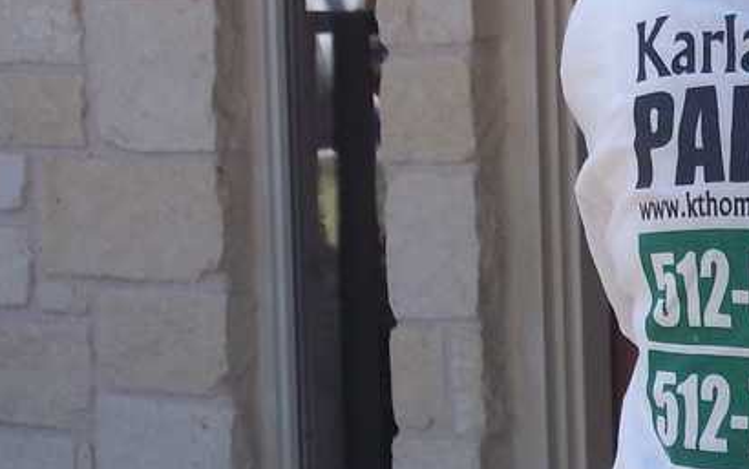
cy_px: 27
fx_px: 4924
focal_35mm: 241
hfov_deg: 8.6
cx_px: 1026
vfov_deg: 5.4
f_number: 4.4
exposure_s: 1/125
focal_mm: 12.5
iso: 80
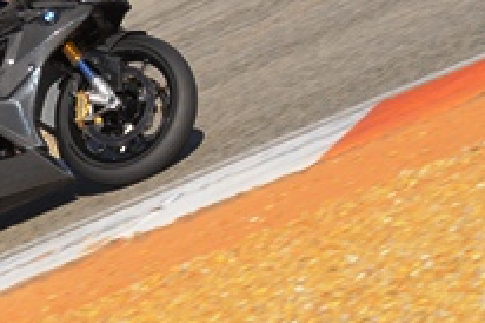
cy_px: 31
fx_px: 7834
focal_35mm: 582
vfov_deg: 2.4
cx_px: 80
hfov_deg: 3.5
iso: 1000
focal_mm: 200
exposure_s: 1/1250
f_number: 11
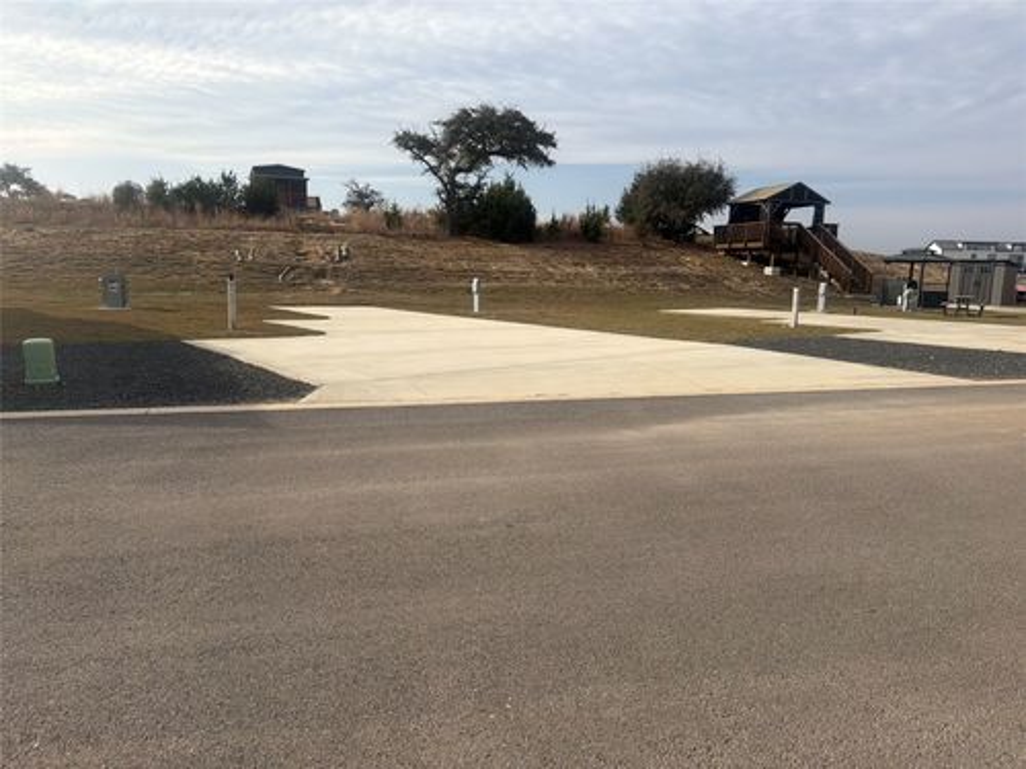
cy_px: 384
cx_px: 513
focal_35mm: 24
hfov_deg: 71.6
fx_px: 711
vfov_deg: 56.8
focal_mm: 6.76
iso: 80
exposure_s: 1/6173
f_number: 1.78
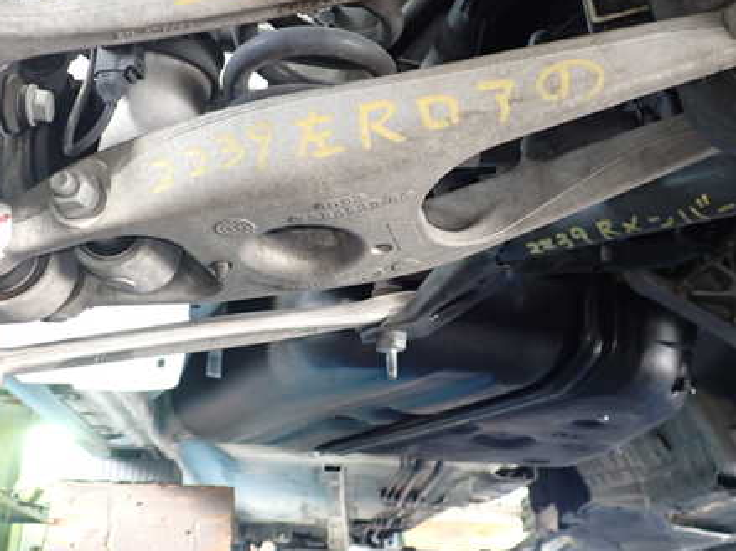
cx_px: 382
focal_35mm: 41
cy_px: 288
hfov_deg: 45.8
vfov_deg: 35.1
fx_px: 871
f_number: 2.3
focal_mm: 5.4
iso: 320
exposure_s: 1/30
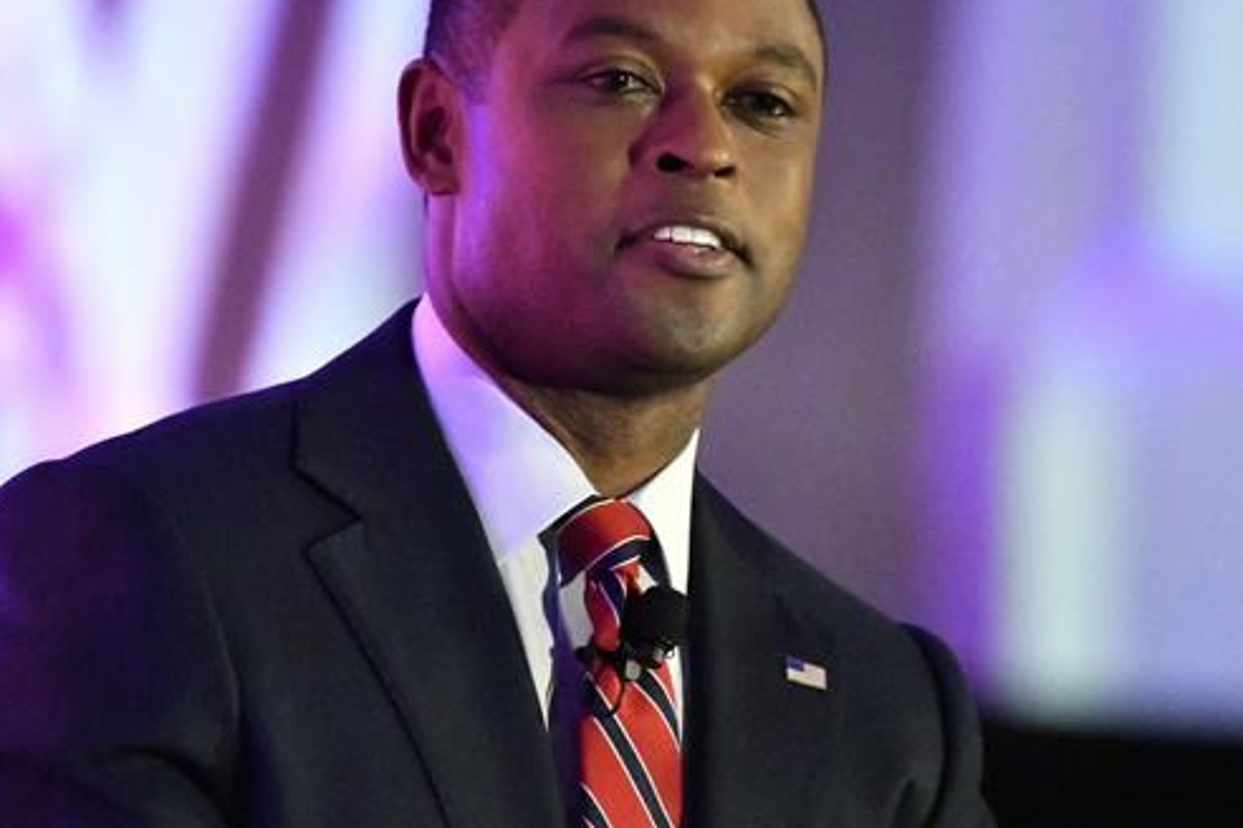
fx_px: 37632
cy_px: 309
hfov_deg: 1.9
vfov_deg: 1.3
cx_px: 627
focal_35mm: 1090
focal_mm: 550
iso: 25600
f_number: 5.6
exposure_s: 1/800
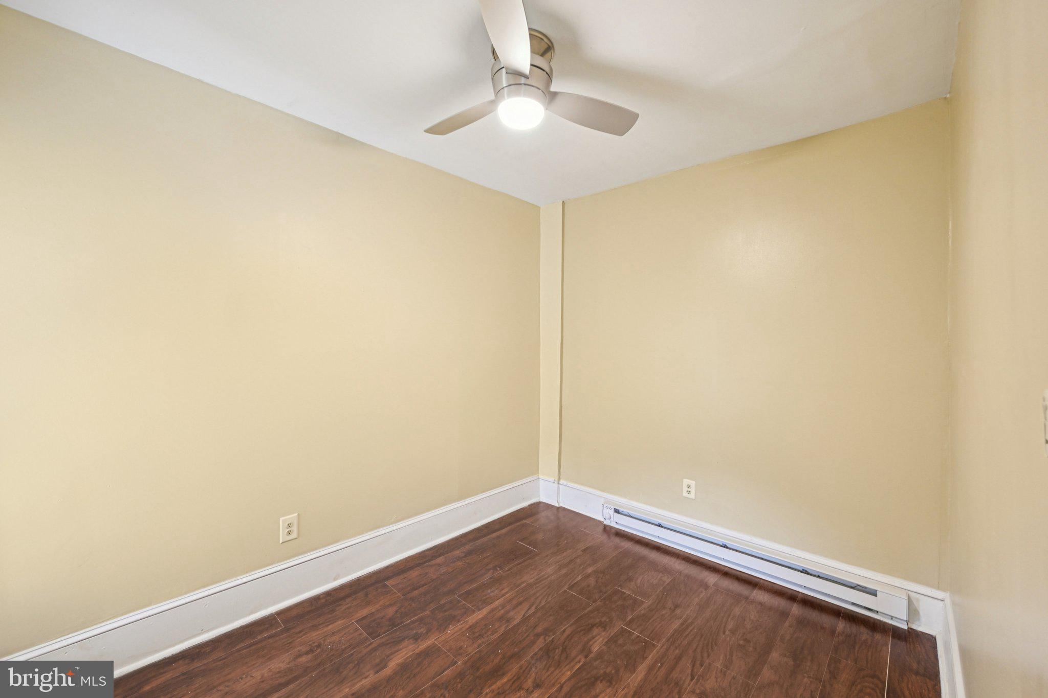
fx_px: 407
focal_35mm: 14
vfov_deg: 81.2
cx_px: 524
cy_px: 349
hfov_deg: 104.3
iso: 400
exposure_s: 1/3.33
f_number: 8
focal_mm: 14
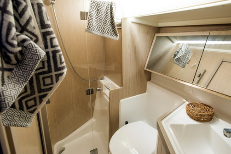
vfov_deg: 59.3
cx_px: 130
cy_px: 64
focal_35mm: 21
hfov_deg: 80.7
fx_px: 135
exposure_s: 1/60
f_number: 8
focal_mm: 17
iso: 3200
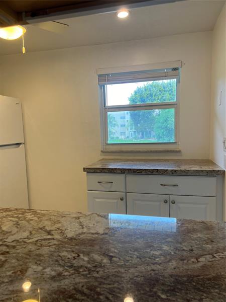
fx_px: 226
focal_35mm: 26
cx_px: 113
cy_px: 151
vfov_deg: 67.3
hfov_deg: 53.1
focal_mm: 5.7
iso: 64
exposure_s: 1/120
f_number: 1.5
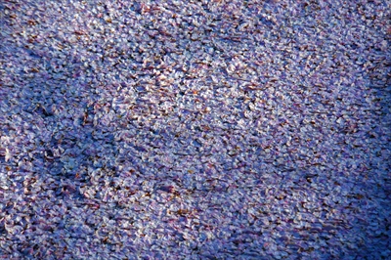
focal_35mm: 300
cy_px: 130
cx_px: 196
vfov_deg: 4.6
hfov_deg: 6.9
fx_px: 3256
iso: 125
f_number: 6.3
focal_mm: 200
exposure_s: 1/320
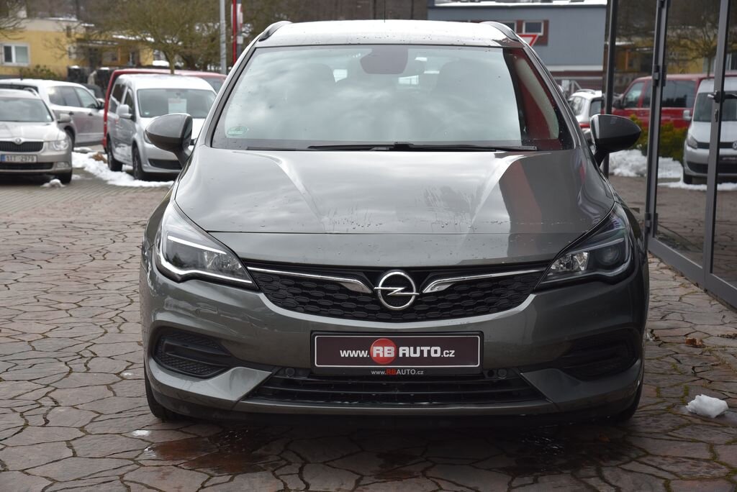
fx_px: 1434
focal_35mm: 70
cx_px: 368
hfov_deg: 28.8
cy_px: 246
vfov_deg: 19.5
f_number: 9
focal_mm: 70
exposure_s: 1/320
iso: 500
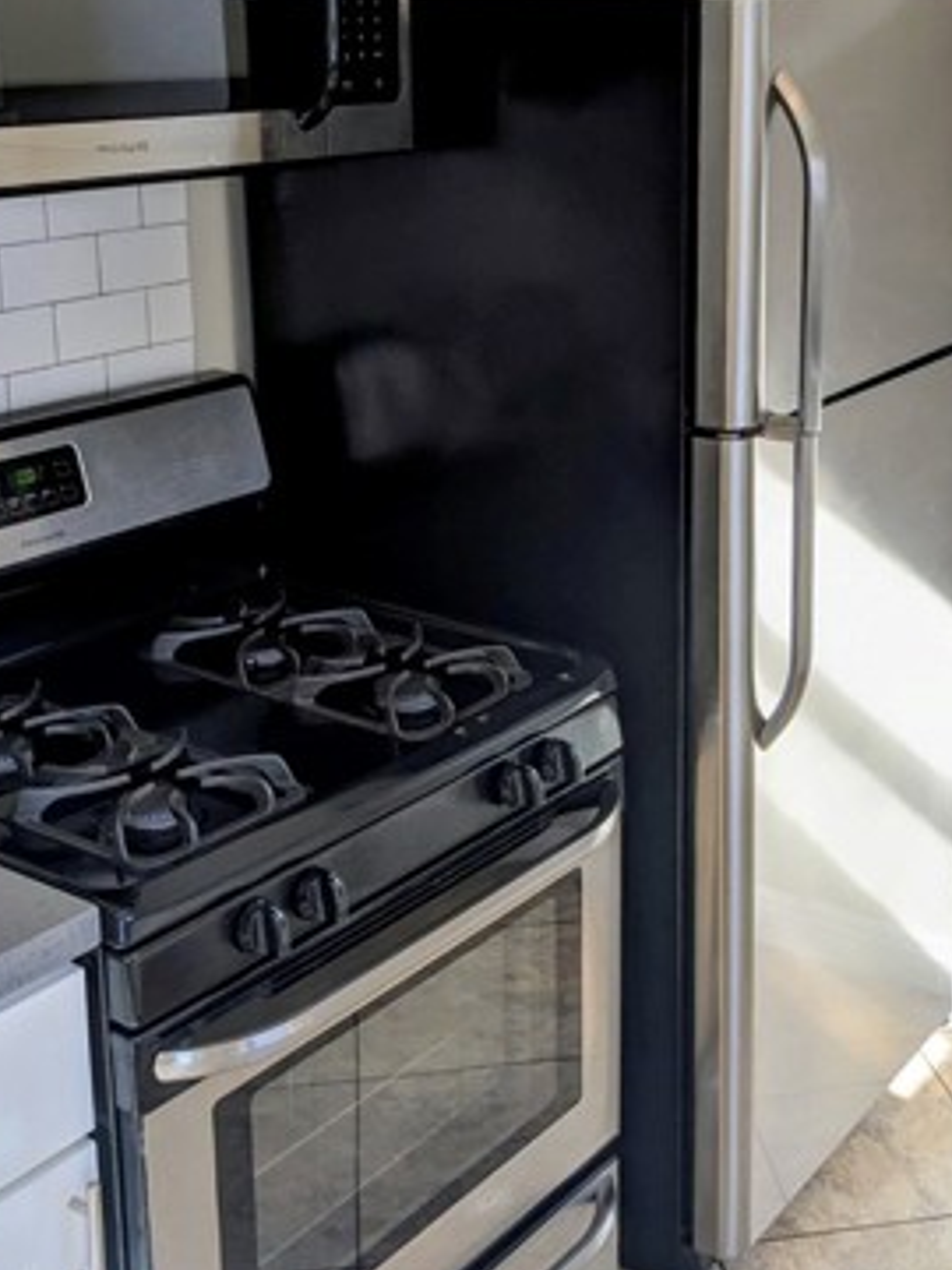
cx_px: 568
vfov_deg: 39.4
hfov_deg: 30.2
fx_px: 1760
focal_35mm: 48
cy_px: 473
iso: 55
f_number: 1.73
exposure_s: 1/187
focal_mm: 4.38
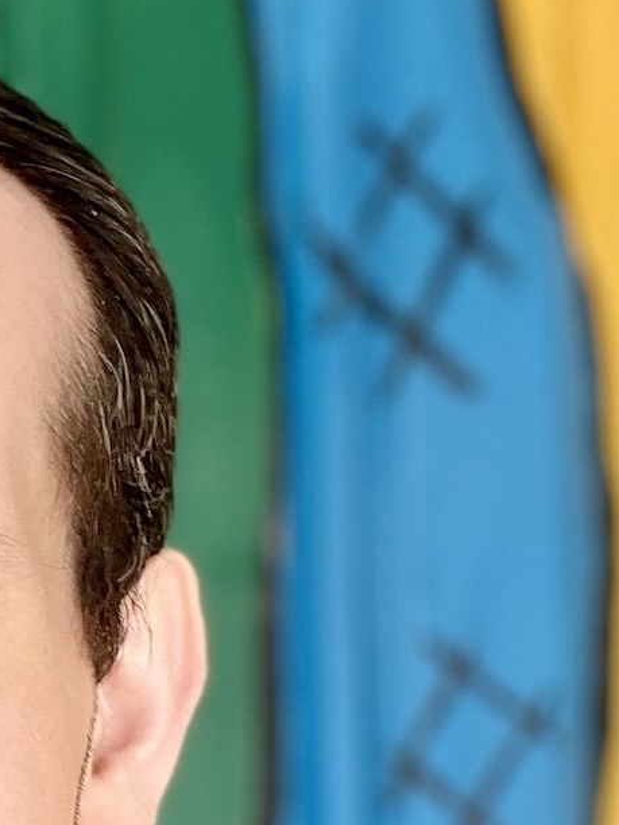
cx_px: -289
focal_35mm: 98
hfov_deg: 14.2
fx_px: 2337
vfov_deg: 19.7
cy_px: 719
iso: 25
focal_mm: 2.71
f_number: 2.2
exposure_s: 1/195
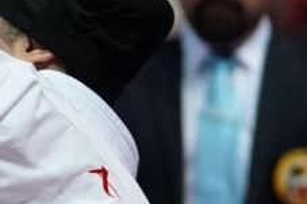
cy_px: 239
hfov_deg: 2.3
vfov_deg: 1.5
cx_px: -676
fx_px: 7575
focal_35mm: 889
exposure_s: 1/1000
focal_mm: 112
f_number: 2.8
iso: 4000
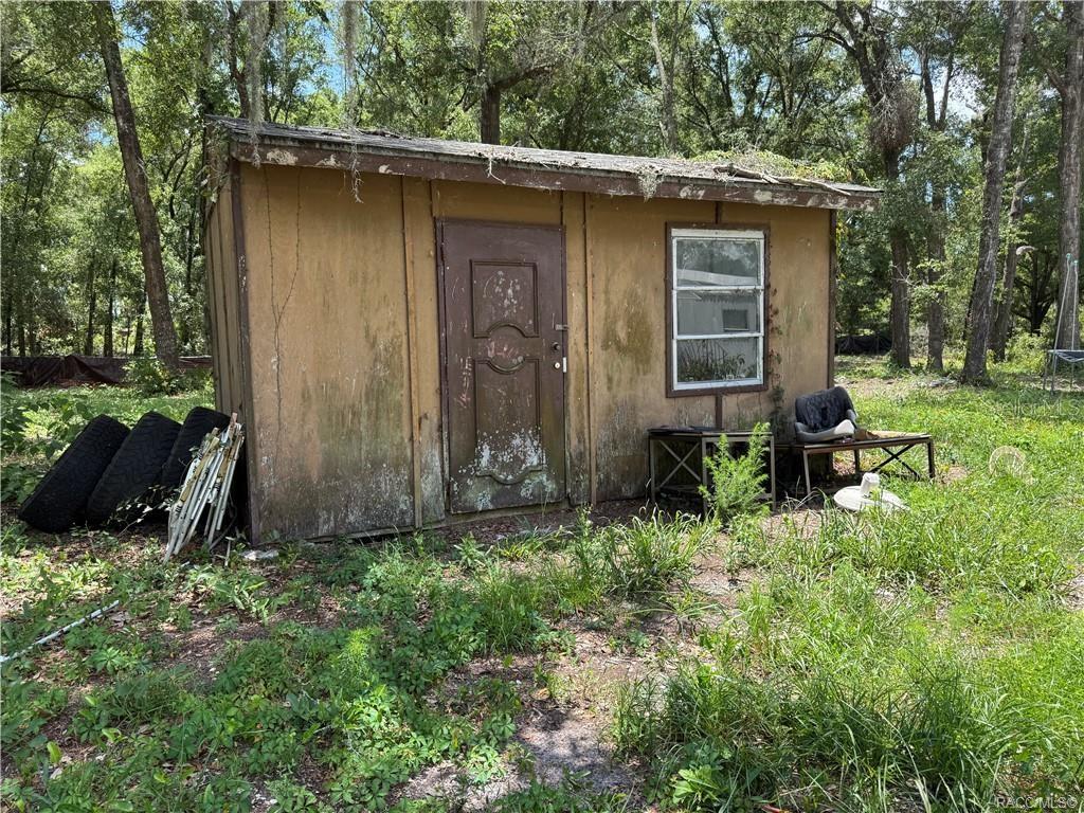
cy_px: 406
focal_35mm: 24
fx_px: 752
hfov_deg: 71.6
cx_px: 542
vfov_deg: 56.8
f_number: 1.78
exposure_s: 1/888
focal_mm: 6.76
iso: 80
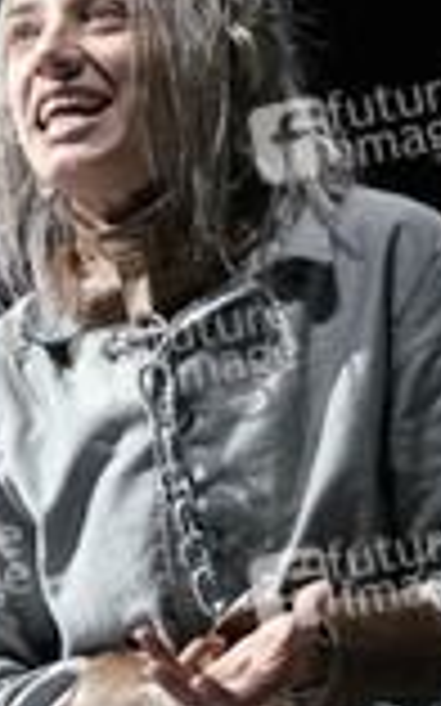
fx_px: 8546
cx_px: -205
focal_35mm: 444
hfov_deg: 2.9
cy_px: 468
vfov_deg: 4.7
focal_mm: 152
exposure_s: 1/160
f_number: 5.6
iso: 2000
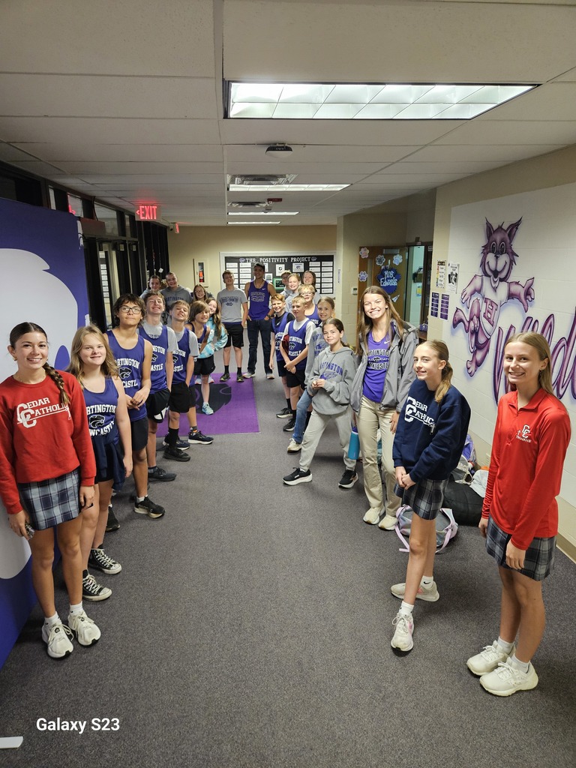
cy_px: 384
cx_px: 288
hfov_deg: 58.9
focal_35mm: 23
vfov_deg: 73.9
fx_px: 510
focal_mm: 5.4
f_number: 1.8
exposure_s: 1/120
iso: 1000
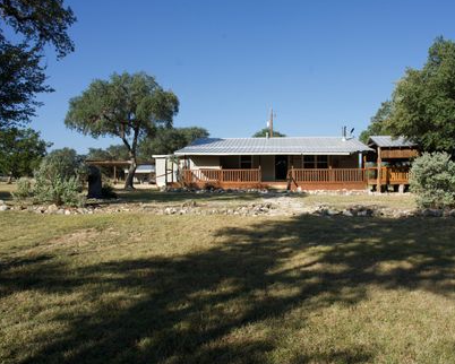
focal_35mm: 28
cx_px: 257
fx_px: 377
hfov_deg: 62.0
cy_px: 181
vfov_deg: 51.6
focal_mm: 24
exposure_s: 1/160
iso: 100
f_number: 10
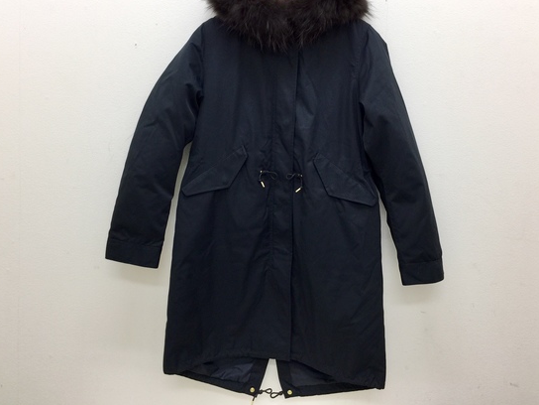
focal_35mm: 32
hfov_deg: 56.8
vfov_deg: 44.1
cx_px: 269
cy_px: 186
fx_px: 498
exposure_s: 1/30
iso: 32
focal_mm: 4.15
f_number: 2.2
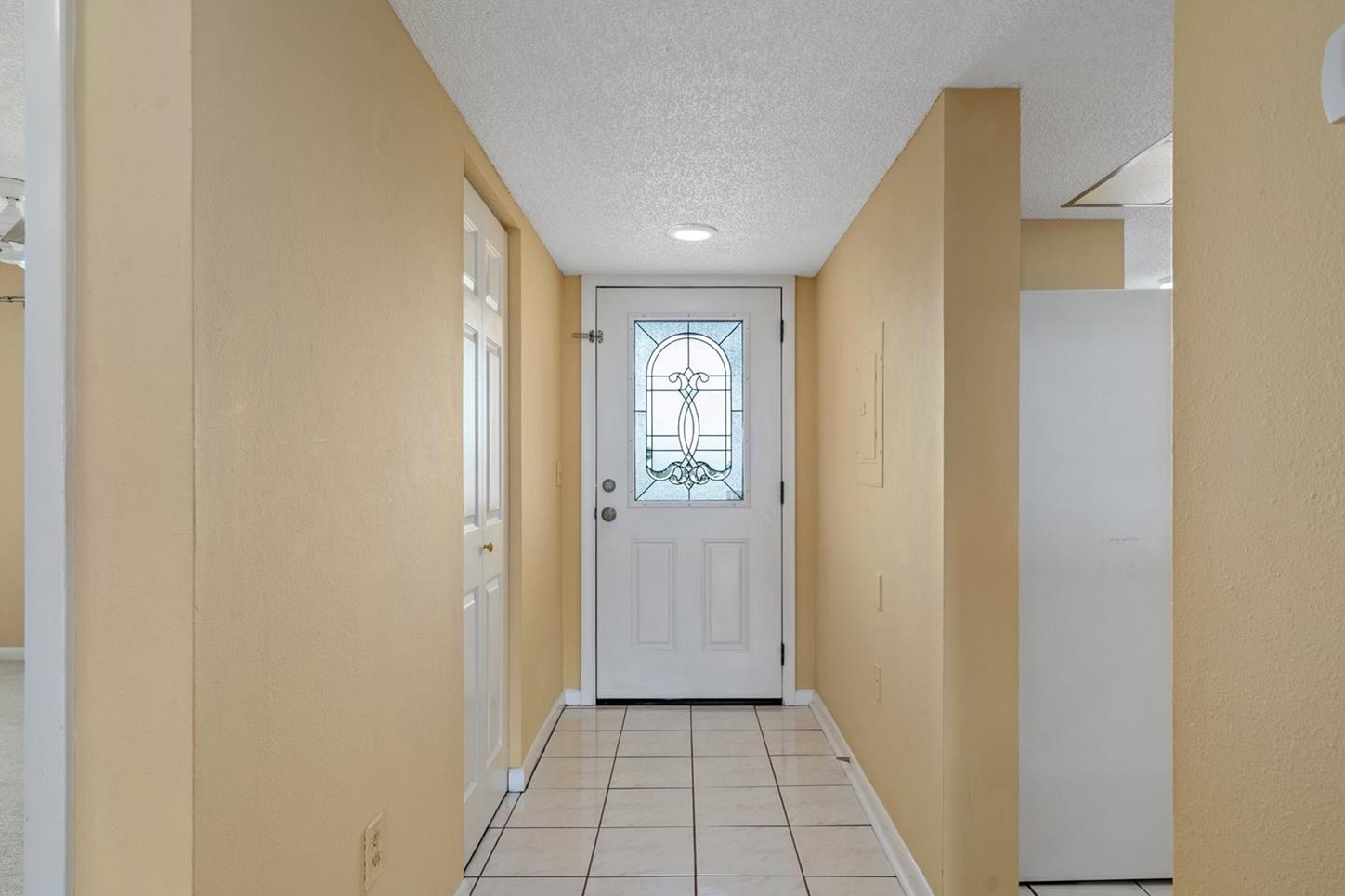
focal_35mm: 21
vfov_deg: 59.4
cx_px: 692
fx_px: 784
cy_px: 473
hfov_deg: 81.2
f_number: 8
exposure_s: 1/5
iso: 320
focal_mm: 19
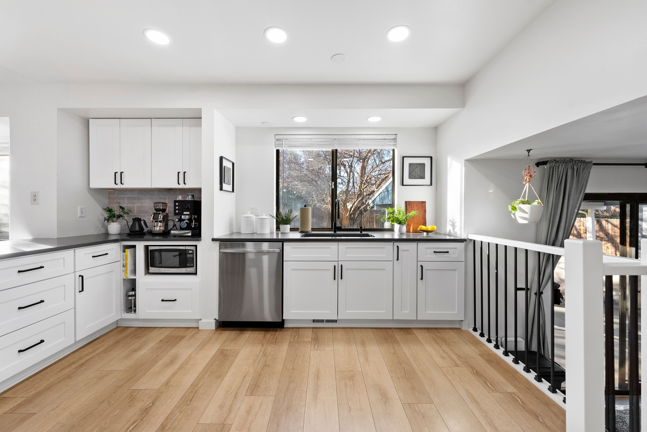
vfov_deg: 81.3
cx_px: 324
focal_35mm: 14
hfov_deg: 104.2
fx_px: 252
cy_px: 216
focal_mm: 14
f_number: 8
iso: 640
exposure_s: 1/25
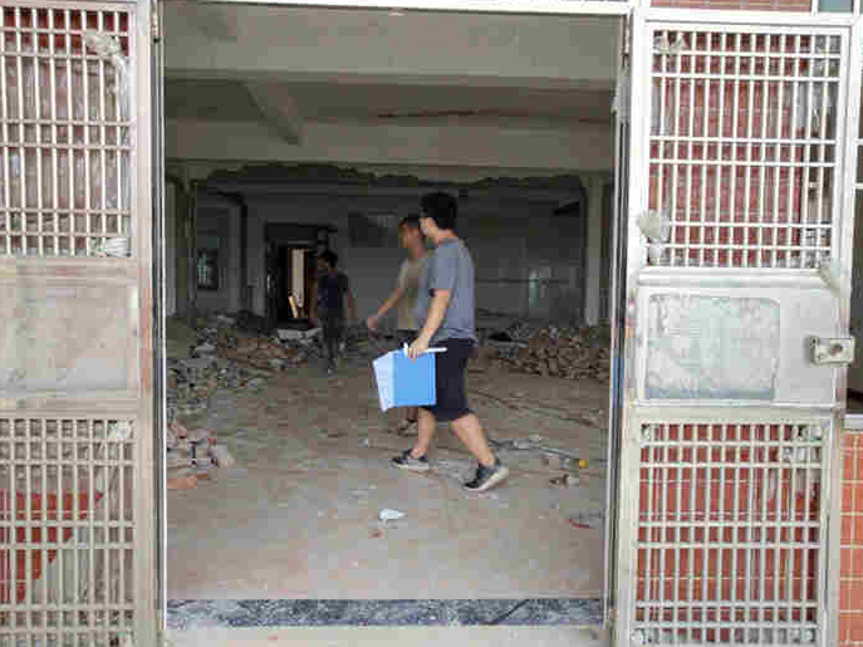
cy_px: 320
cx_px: 422
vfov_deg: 45.4
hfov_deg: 58.4
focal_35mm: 31
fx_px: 773
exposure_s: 1/100
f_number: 1.8
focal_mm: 3.95
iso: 230
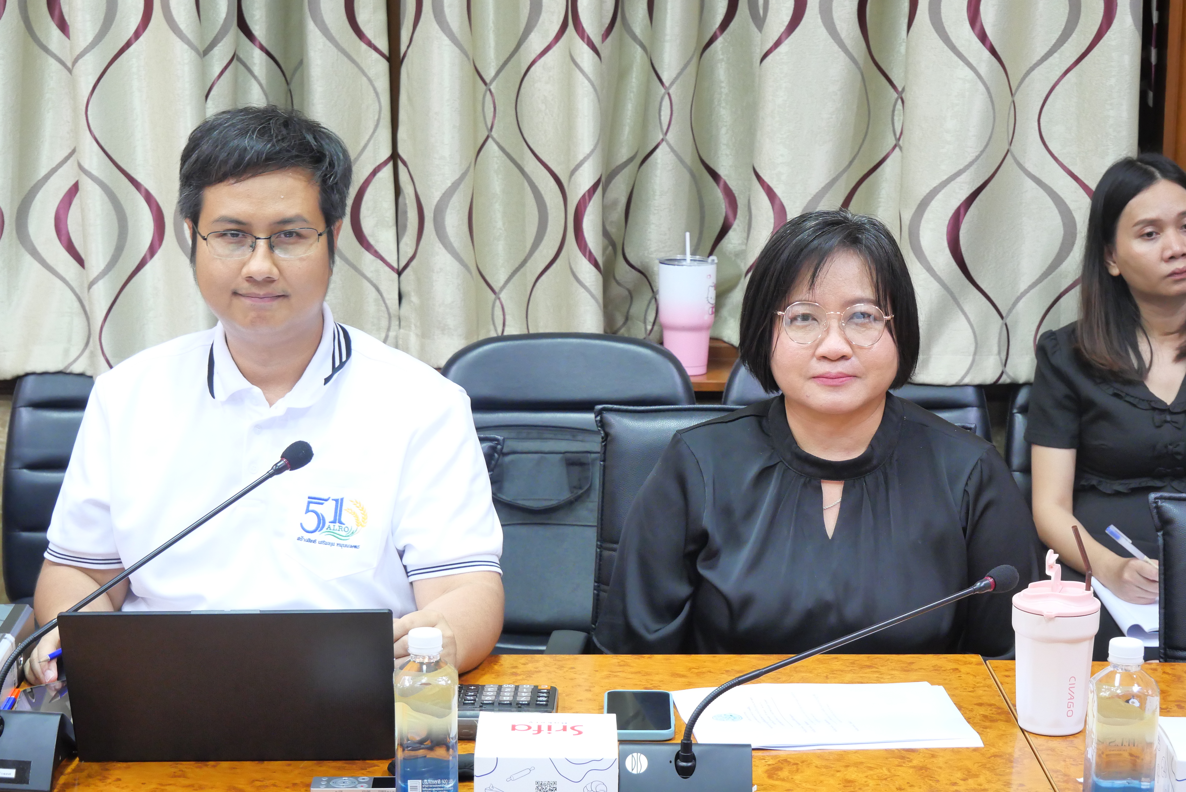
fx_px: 2571
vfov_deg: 17.5
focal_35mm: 78
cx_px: 593
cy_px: 396
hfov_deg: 26.0
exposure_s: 1/10
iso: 1600
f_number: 5.6
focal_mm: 38
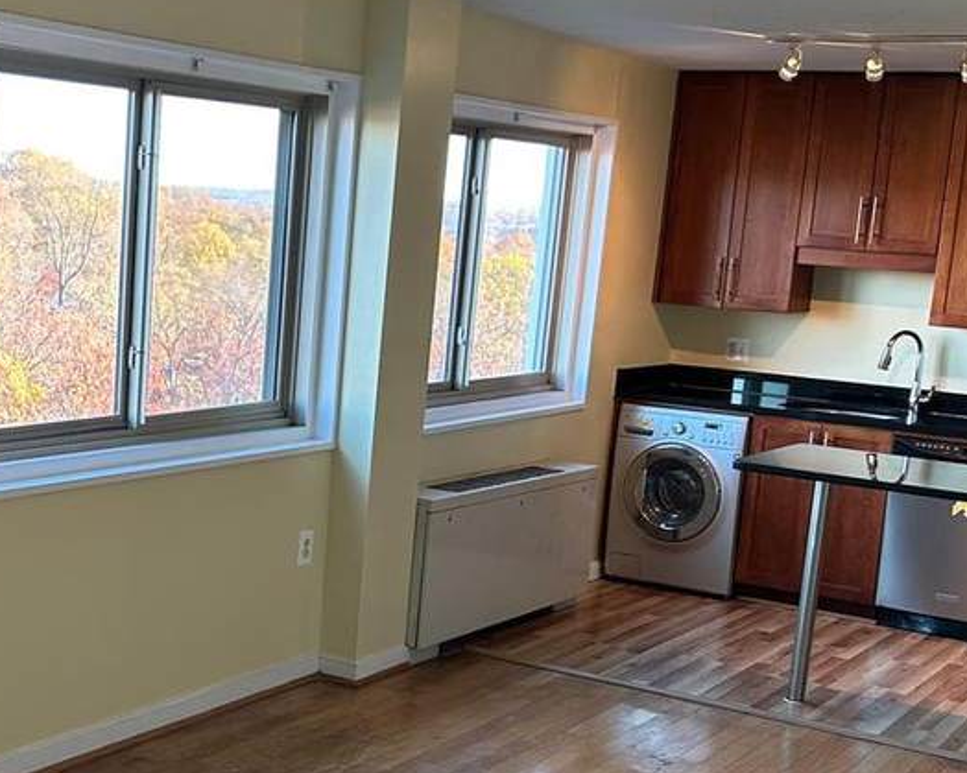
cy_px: 480
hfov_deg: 30.0
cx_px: 240
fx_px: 1774
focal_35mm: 62
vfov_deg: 24.5
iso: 80
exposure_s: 1/60
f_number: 1.5
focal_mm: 5.7
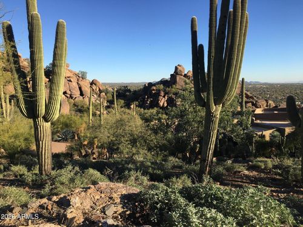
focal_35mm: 29
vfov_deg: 48.2
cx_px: 152
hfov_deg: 61.7
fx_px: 254
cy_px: 114
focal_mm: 4.15
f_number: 2.2
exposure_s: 1/999
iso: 25
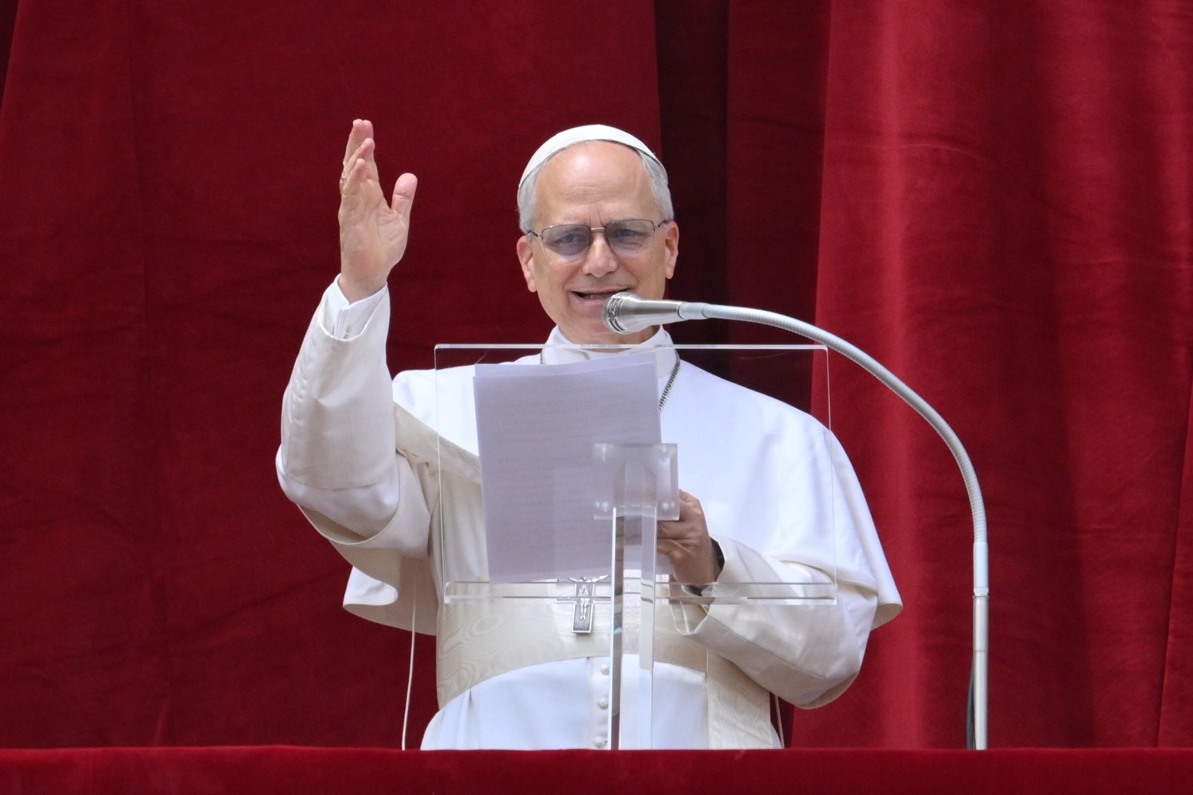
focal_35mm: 600
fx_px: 19882
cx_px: 596
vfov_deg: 2.3
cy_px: 398
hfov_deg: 3.4
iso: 800
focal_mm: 600
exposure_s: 1/3200
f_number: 6.3
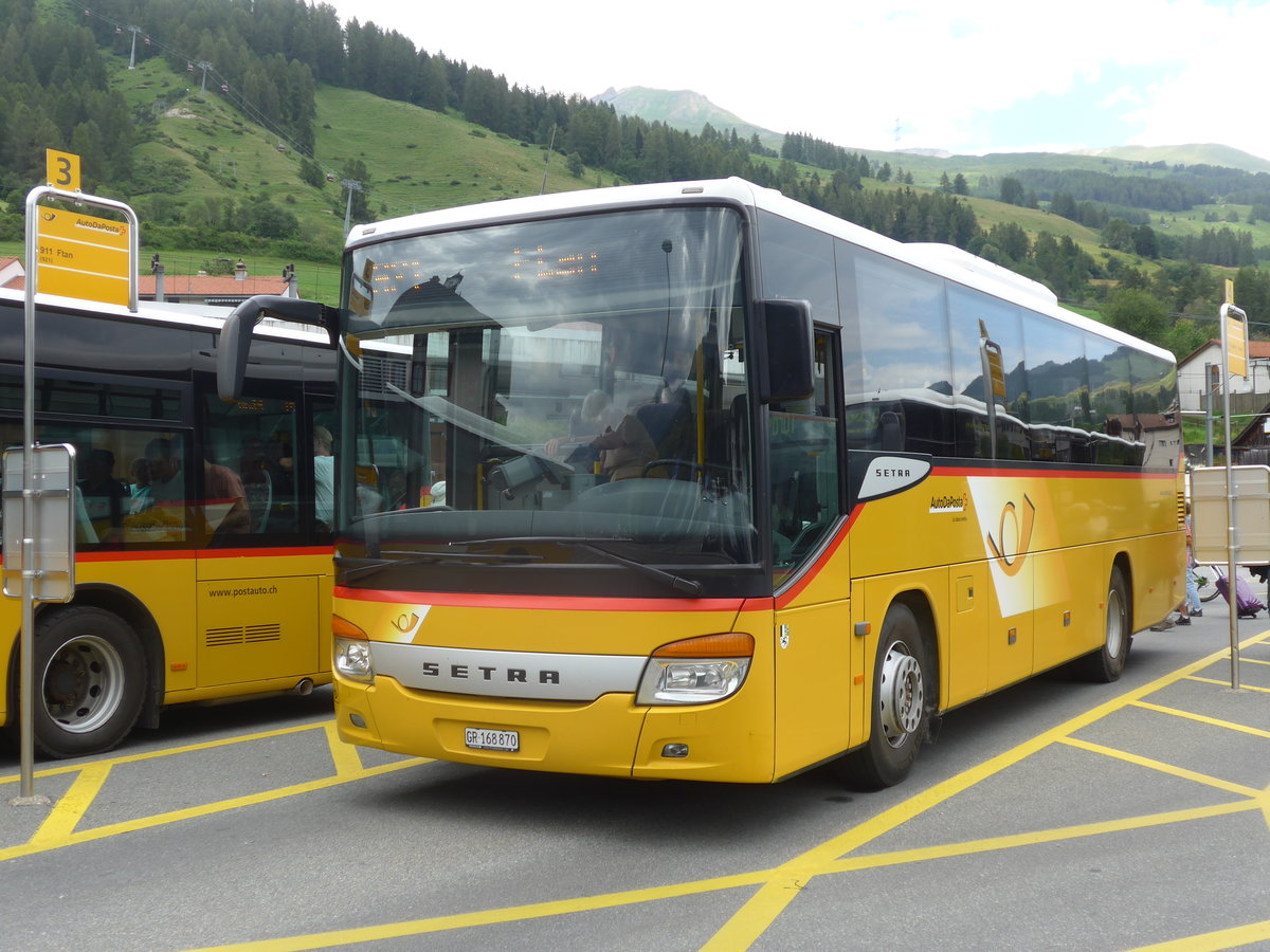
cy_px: 476
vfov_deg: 35.1
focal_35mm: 41
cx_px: 635
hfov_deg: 45.8
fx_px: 1504
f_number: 2.8
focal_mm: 8.4
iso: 80
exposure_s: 1/500
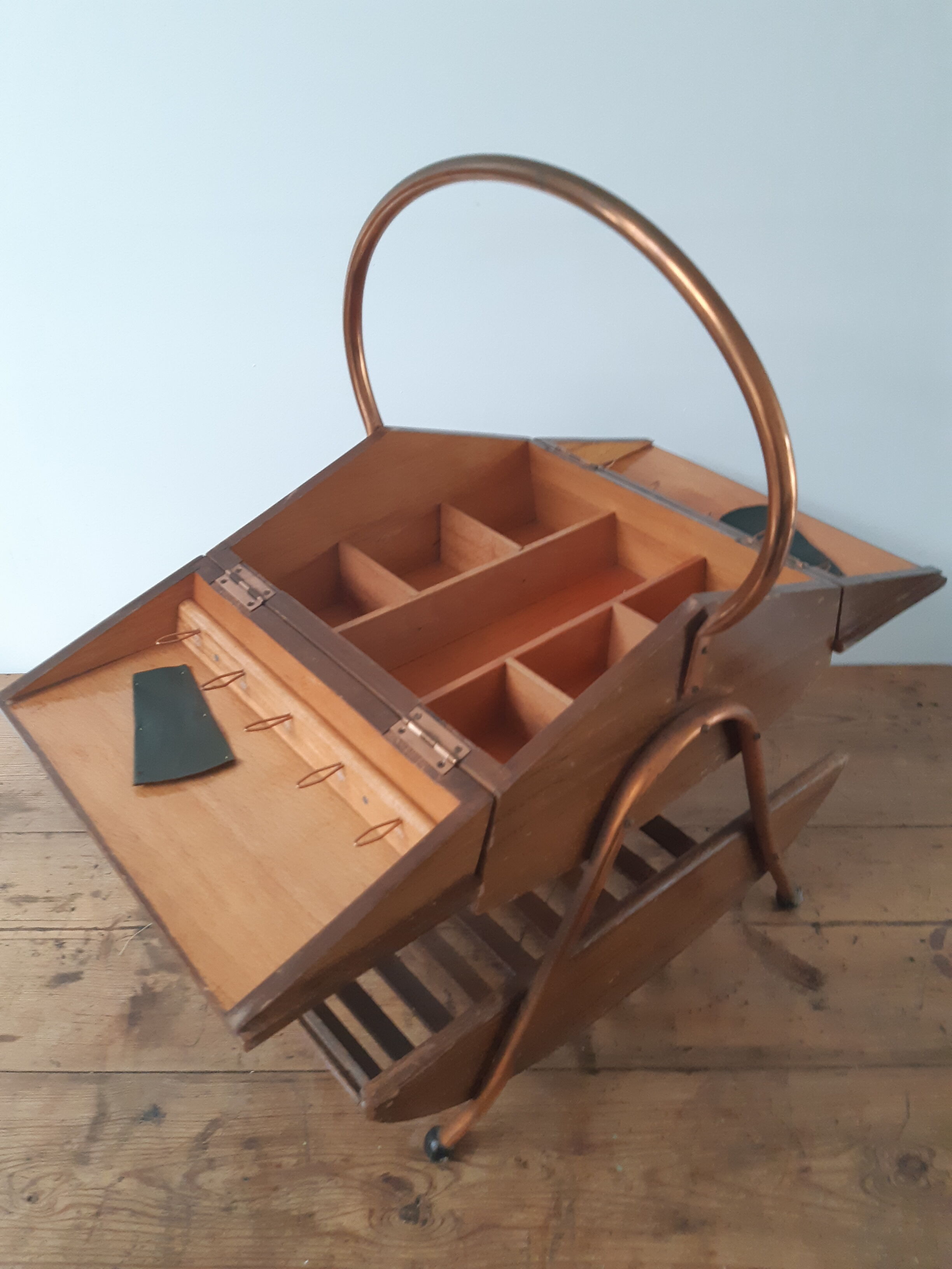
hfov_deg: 53.1
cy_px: 634
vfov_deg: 67.3
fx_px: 953
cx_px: 476
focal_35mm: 26
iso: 250
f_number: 1.7
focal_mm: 3.93
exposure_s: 1/33
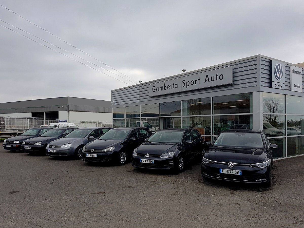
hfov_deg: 67.3
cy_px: 114
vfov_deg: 53.1
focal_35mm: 26
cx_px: 152
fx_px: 228
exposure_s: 1/856
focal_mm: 4.2
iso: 50
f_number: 1.7
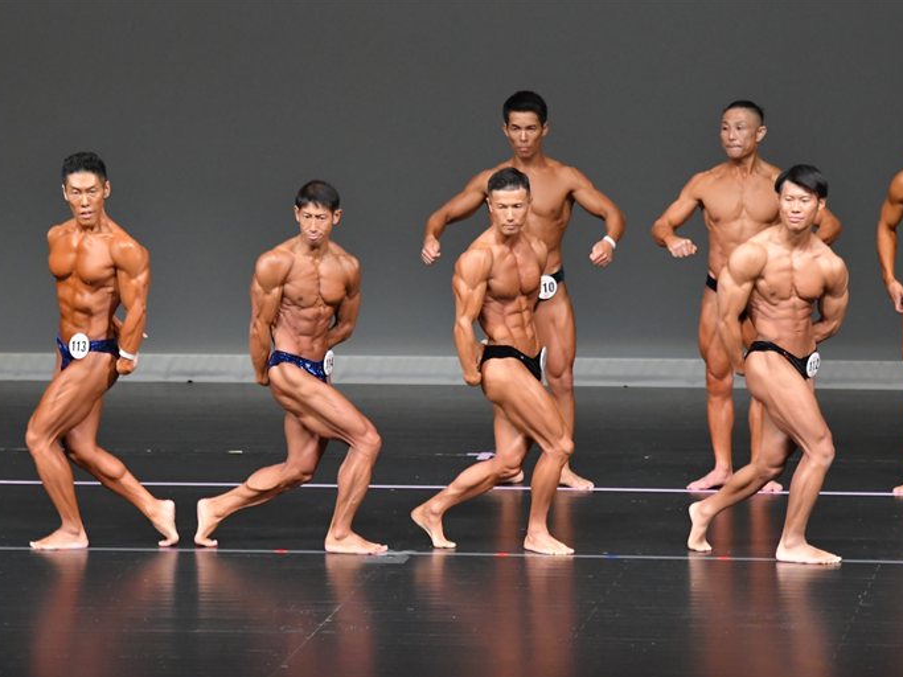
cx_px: 434
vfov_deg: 5.3
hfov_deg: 7.1
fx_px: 7251
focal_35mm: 278
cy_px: 340
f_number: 5.6
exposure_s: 1/400
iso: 5000
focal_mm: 170
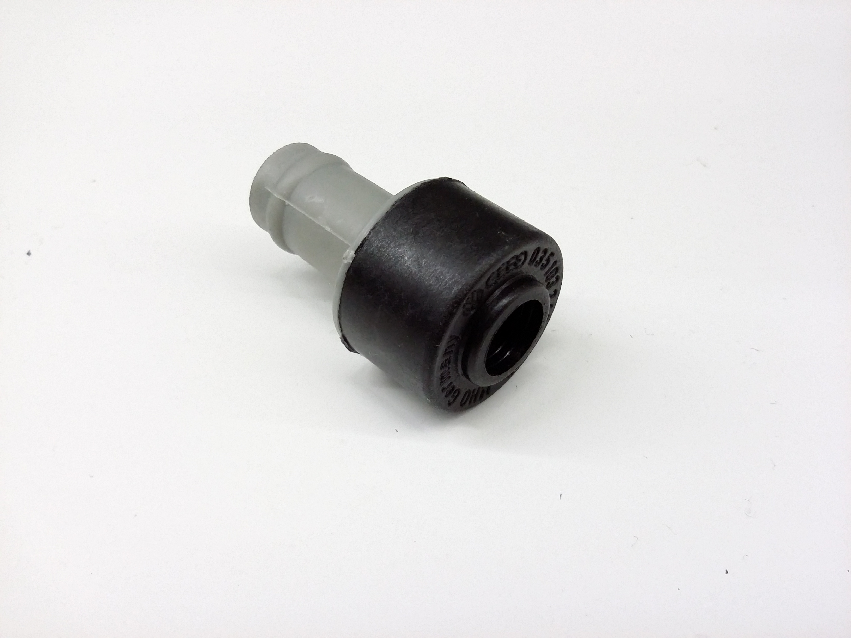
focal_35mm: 32
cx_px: 426
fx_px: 787
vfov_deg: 44.2
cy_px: 319
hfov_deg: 56.8
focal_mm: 3.4
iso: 160
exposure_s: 1/17
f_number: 2.4
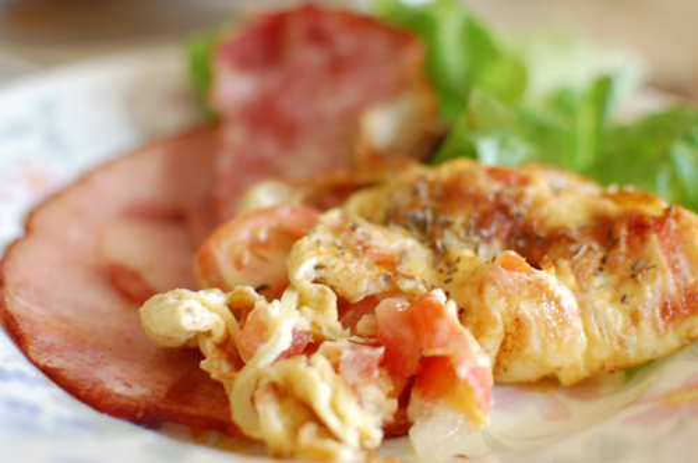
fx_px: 1017
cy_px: 232
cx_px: 349
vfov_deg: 25.7
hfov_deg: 37.9
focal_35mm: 52
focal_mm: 35
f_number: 2.8
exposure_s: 1/30
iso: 560
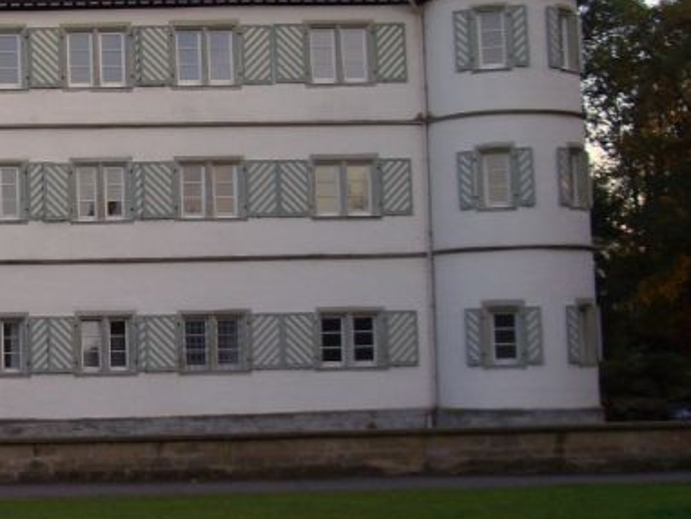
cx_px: -29
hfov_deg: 21.8
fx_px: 1717
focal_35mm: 86
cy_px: 189
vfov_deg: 17.1
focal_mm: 6.8
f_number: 2.8
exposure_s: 1/80
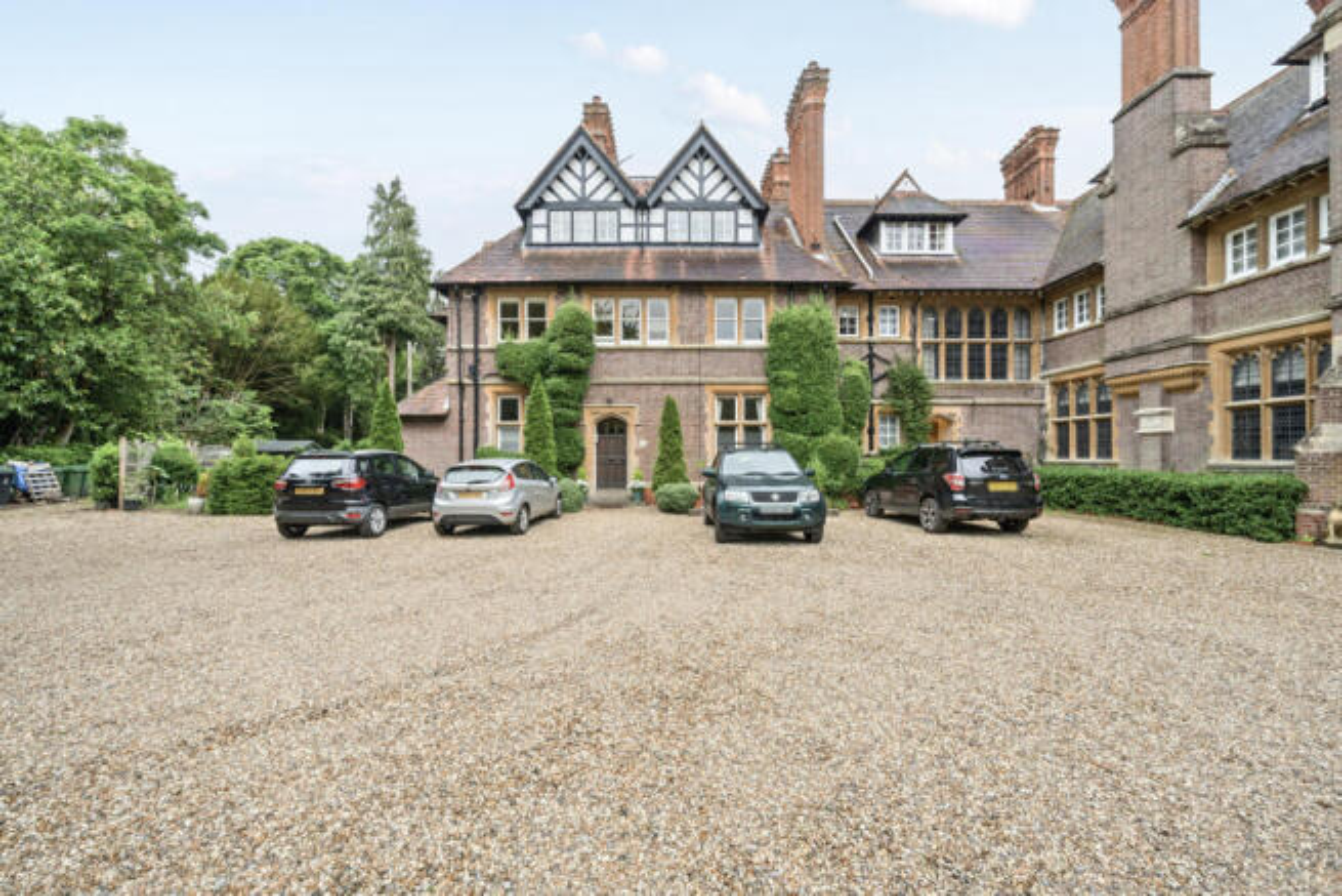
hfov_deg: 104.2
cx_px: 671
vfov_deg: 81.2
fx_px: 522
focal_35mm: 14
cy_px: 448
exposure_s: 1/100
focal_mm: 14
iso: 400
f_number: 8
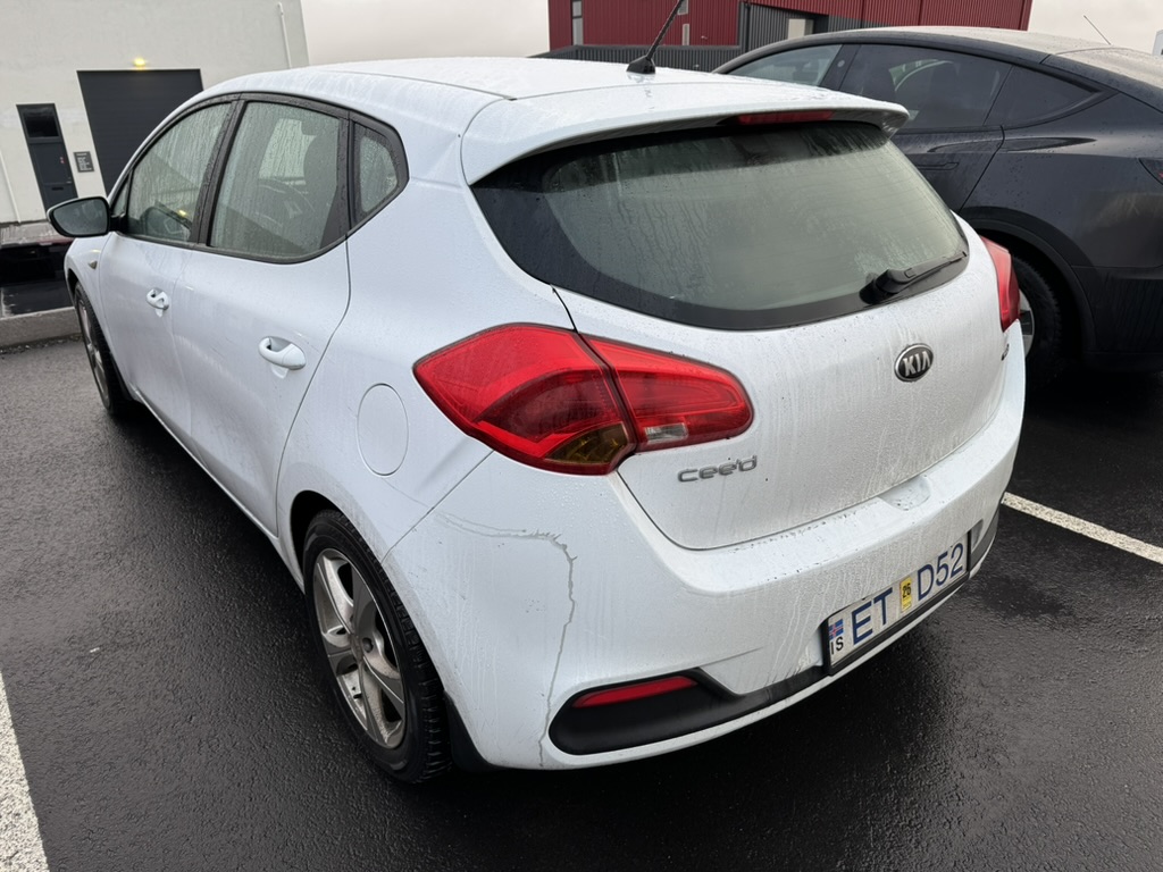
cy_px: 436
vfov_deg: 56.8
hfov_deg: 71.6
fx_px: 806
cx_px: 582
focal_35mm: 24
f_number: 1.78
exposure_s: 1/368
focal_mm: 6.76
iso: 80
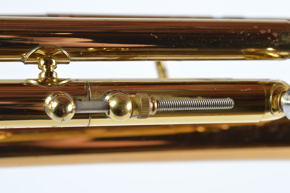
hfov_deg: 24.6
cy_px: 96
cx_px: 145
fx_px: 664
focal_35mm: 82
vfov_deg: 16.5
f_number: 11
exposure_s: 1/125
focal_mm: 55
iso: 100
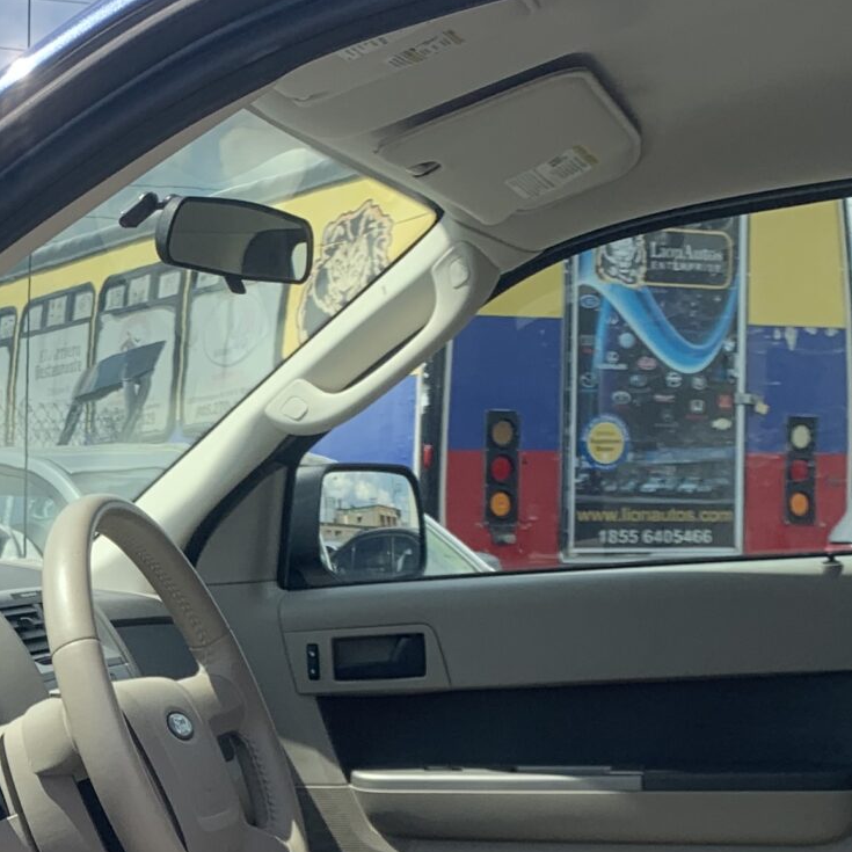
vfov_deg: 21.2
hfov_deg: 20.3
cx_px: -169
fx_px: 2228
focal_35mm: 80
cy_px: 757
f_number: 1.8
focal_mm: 4.25
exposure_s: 1/1447
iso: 25
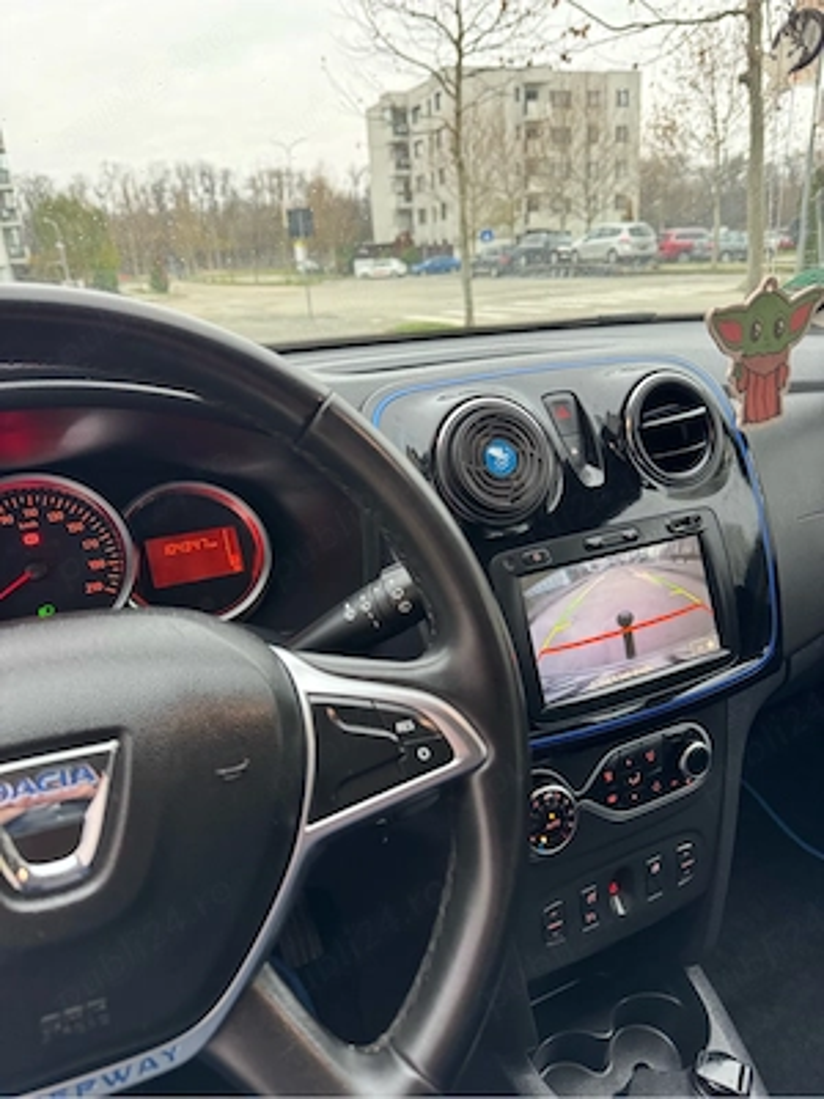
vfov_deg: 71.6
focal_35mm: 24
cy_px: 550
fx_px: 762
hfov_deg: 56.8
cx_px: 412
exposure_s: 1/60
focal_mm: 6.76
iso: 500
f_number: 1.78
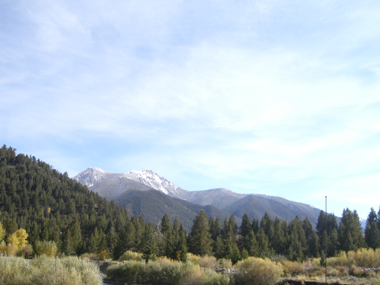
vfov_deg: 37.7
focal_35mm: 38
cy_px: 142
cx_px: 190
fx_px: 417
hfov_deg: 49.0
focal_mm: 7.9
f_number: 2.8
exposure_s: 1/1000
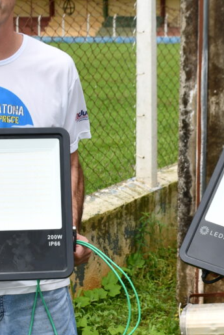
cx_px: 160
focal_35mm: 101
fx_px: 942
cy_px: 217
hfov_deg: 13.5
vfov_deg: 20.2
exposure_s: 1/250
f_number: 8
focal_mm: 23
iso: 100
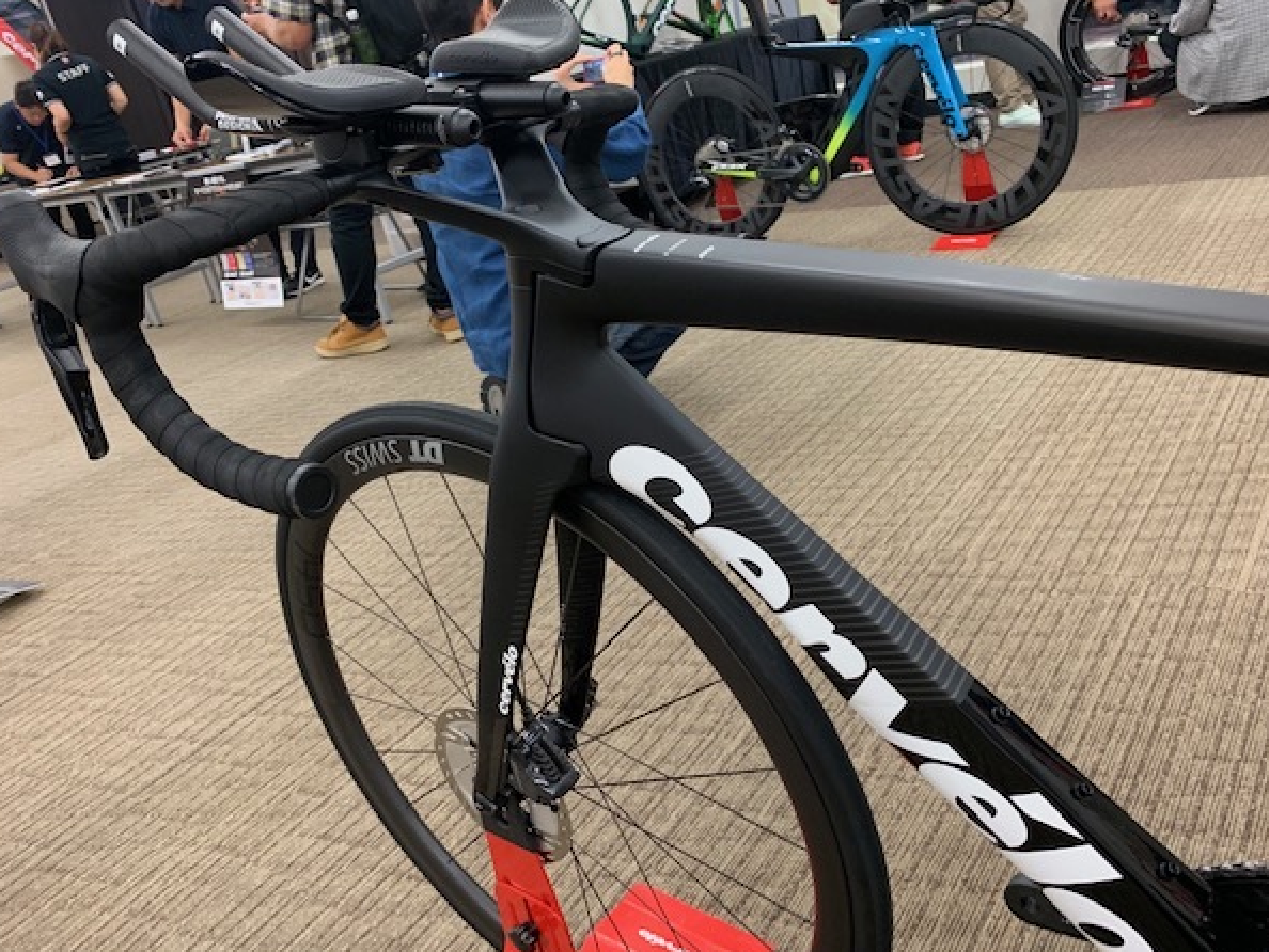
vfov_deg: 49.8
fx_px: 1027
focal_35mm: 28
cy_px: 470
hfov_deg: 63.4
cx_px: 634
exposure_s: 1/60
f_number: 1.8
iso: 125
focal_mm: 4.25
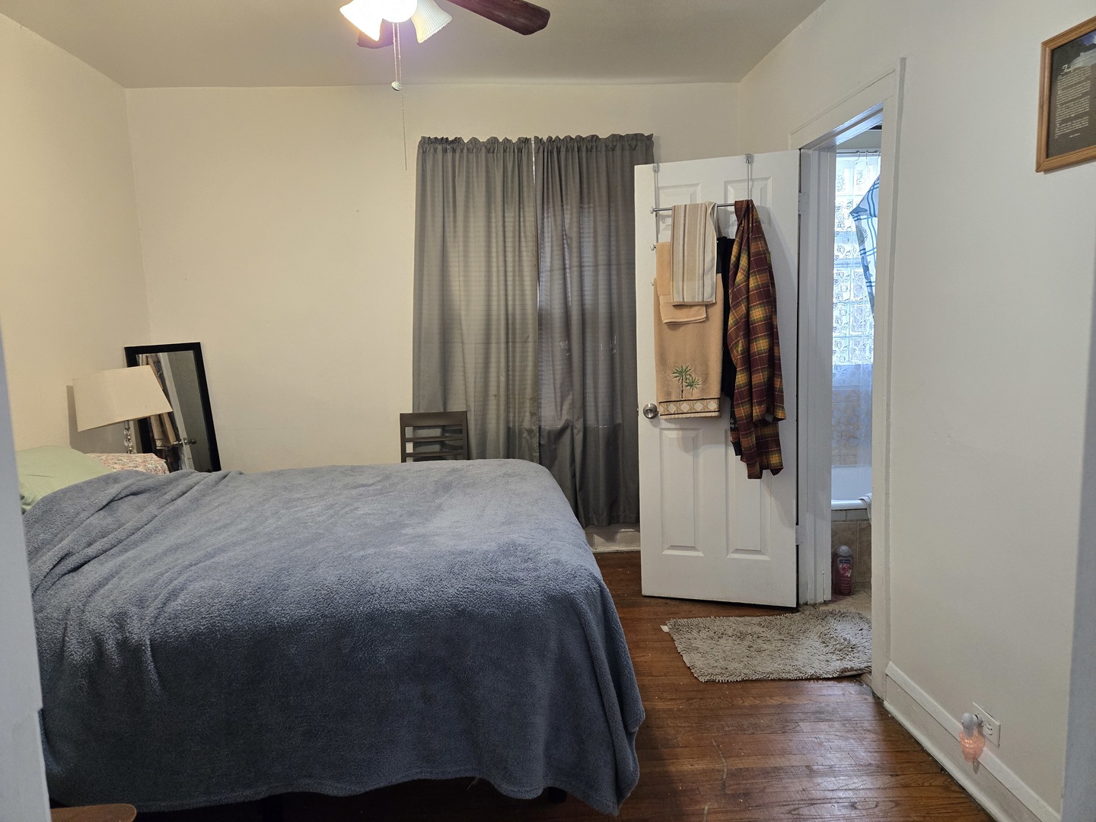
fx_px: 728
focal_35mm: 23
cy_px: 411
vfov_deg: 58.9
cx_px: 548
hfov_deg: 73.9
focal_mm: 5.4
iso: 640
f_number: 1.8
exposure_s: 1/120
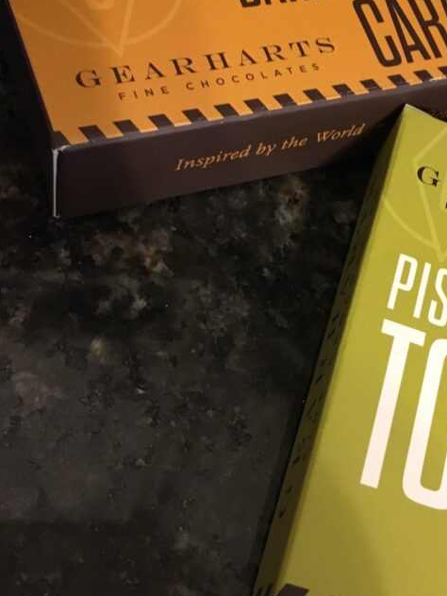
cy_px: 322
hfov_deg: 30.4
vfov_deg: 40.4
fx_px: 809
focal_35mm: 47
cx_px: 333
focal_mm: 4.15
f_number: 2.2
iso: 250
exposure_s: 1/15
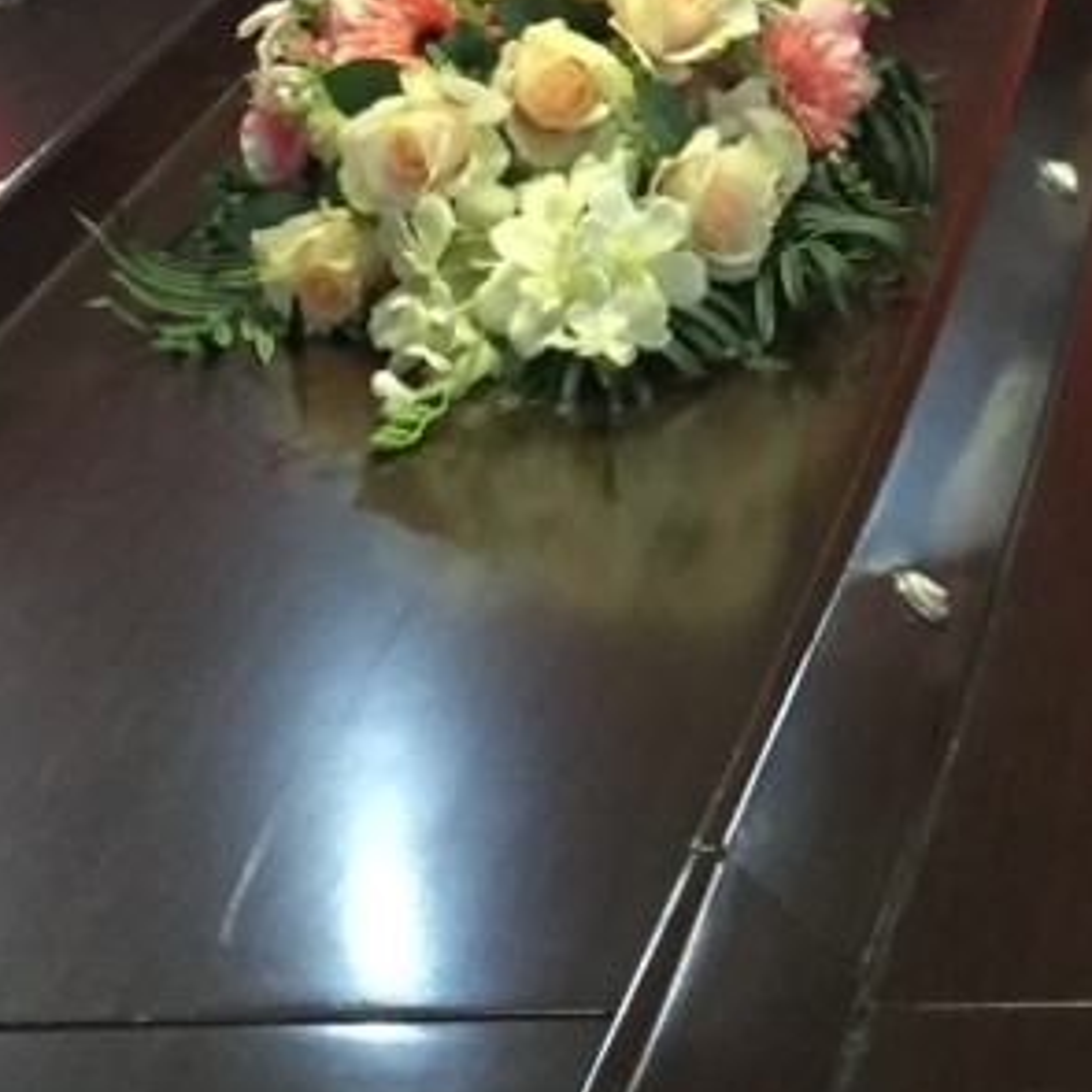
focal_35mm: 139
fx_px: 4961
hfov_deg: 12.4
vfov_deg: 12.4
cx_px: 1166
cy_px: 44
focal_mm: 4.15
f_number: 2.2
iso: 250
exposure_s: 1/33
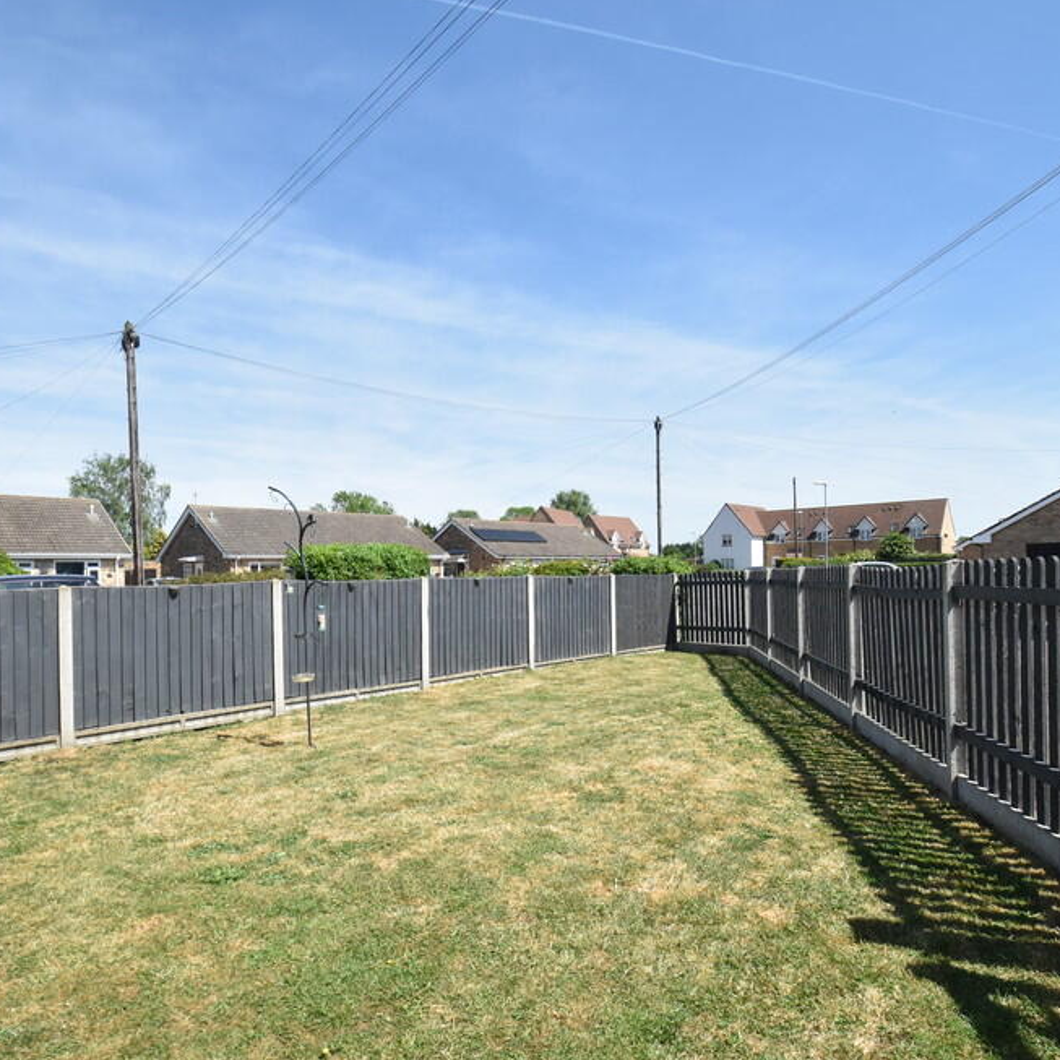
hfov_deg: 74.8
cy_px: 536
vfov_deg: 74.8
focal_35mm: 20
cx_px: 552
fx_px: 693
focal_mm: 10
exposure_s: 1/800
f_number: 8
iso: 400
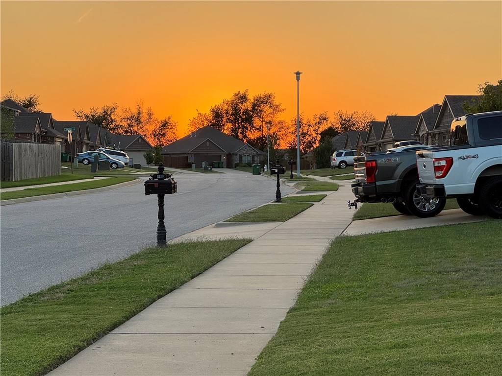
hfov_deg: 25.3
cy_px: 188
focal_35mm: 77
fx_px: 1117
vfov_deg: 19.1
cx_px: 251
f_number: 2.8
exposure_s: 1/124
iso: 25
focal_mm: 9
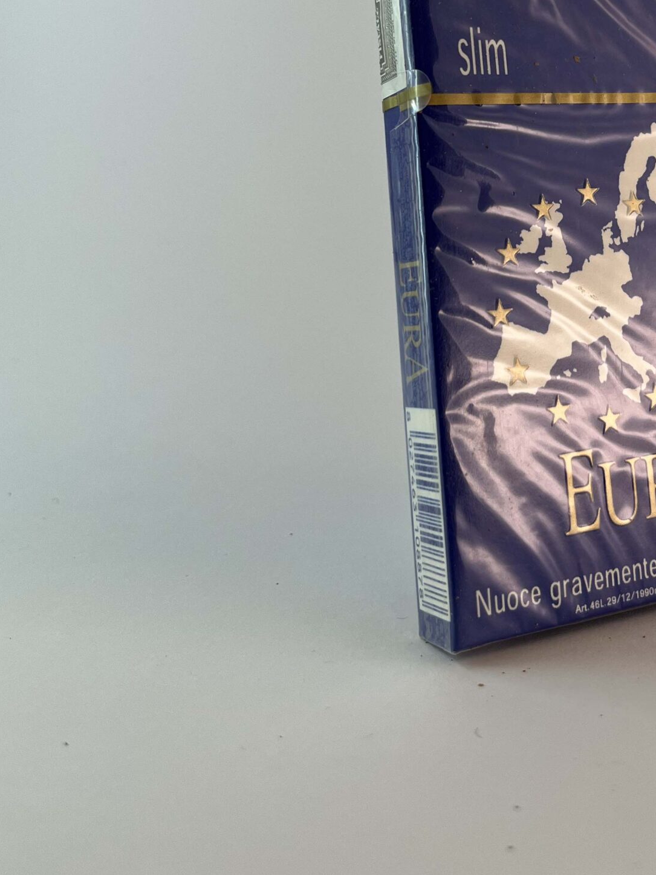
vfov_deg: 38.7
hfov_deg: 30.7
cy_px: 106
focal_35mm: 46
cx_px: 530
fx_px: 1162
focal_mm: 5.1
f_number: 1.6
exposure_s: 1/379
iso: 50
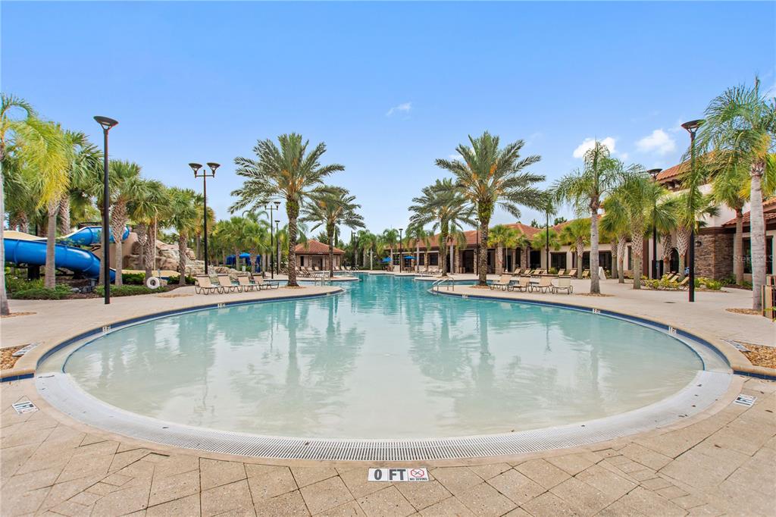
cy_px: 258
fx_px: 323
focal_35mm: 15
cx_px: 388
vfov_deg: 77.3
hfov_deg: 100.4
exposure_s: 1/60
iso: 100
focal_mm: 10
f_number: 4.5
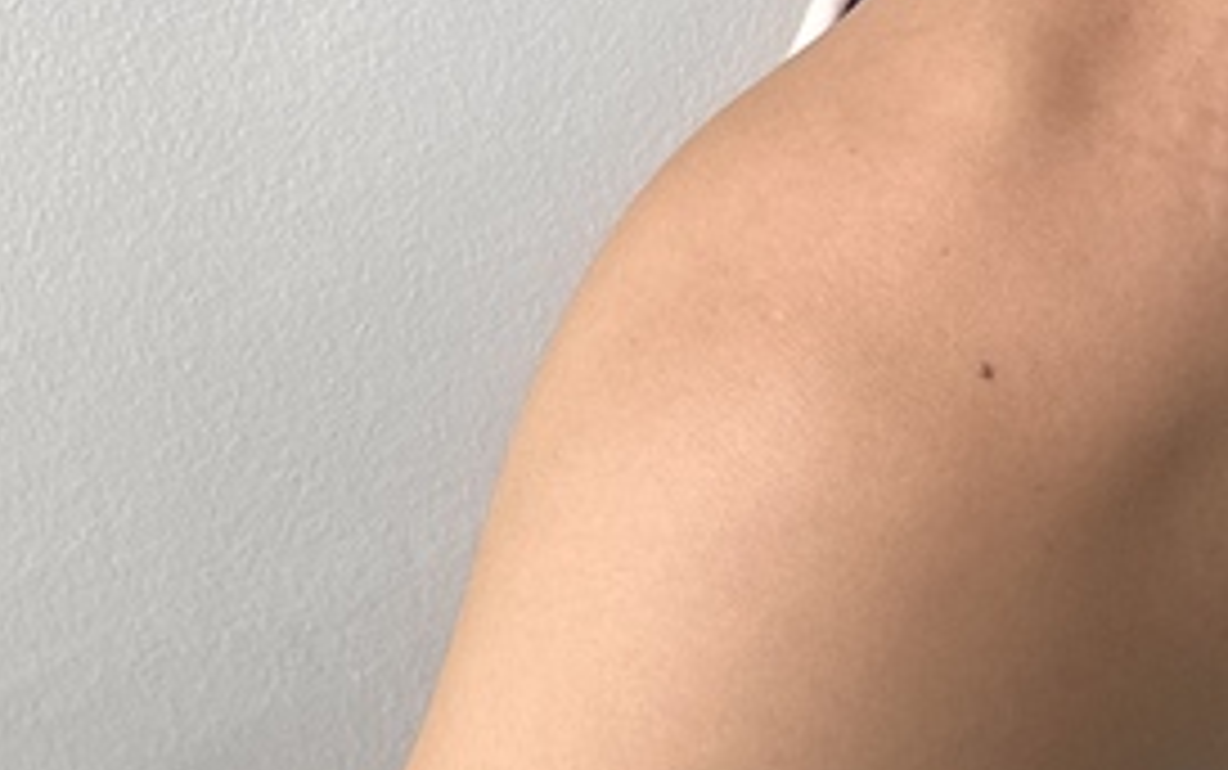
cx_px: 58
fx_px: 4320
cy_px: -243
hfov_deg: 15.9
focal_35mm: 129
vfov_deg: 10.0
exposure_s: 1/189
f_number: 1.5
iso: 40
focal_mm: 5.7
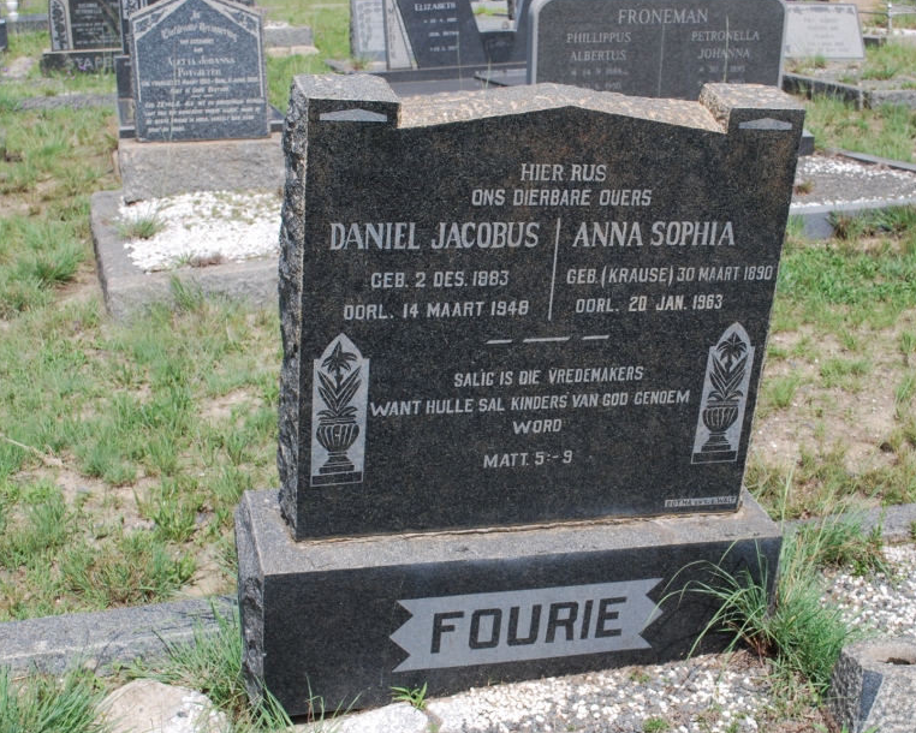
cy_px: 377
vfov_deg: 28.6
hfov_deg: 35.2
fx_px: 1437
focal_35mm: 53
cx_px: 546
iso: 100
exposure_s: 1/200
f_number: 8
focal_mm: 28
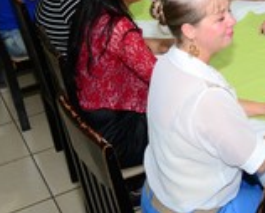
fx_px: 566
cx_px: 265
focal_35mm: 72
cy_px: -18
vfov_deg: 20.4
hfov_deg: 25.1
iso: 1600
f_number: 4
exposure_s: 1/60
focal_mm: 18
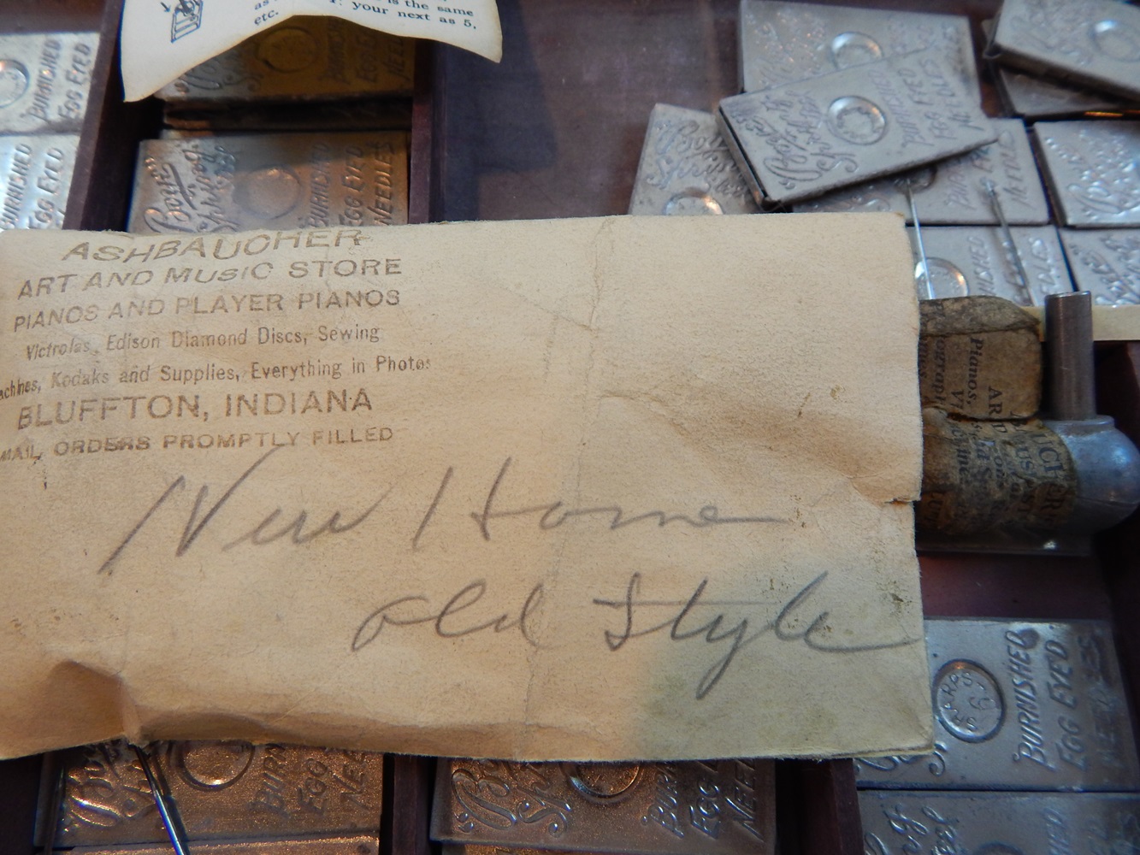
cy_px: 428
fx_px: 758
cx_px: 570
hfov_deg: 73.9
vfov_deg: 58.9
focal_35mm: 23
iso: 180
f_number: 3
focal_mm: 4.1
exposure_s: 1/30
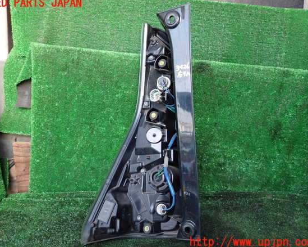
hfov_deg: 55.7
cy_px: 123
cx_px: 148
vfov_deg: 45.8
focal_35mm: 32
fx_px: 292
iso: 800
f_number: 2.3
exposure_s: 1/30
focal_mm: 5.4
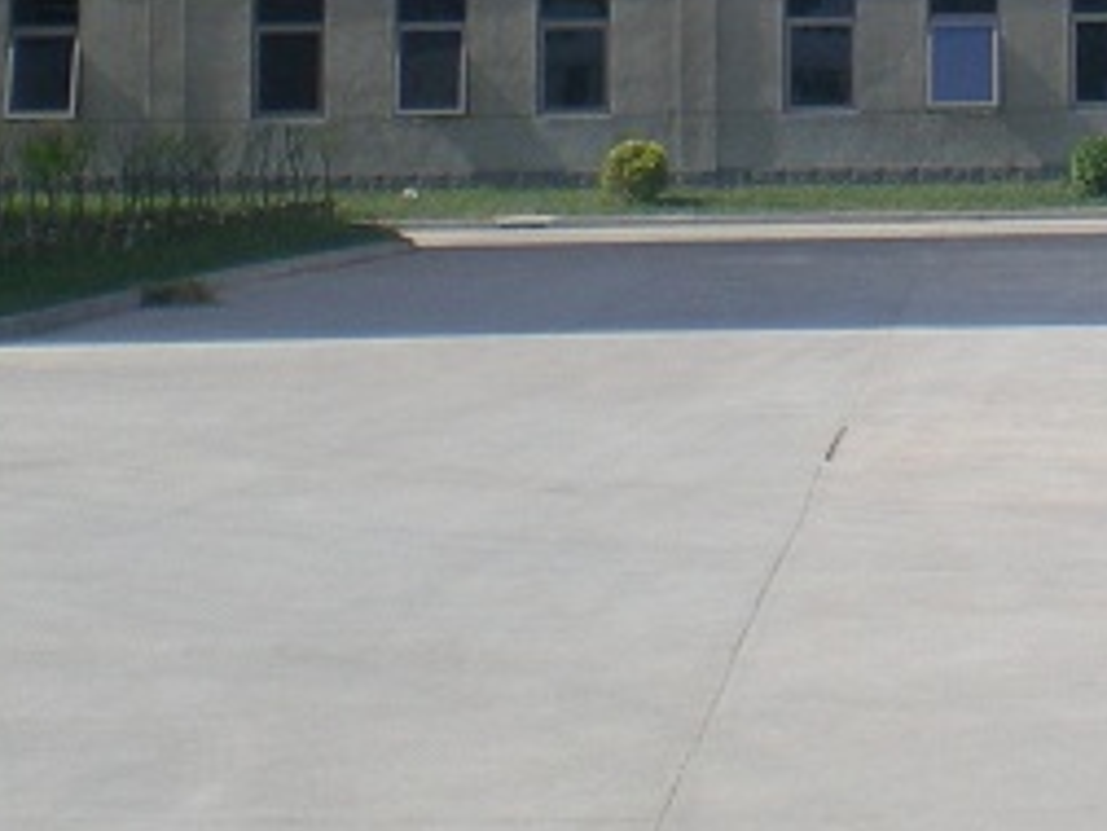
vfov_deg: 10.3
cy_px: -488
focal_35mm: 139
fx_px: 4445
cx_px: 1168
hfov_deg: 13.9
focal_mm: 6.3
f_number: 4.6
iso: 50
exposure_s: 1/333
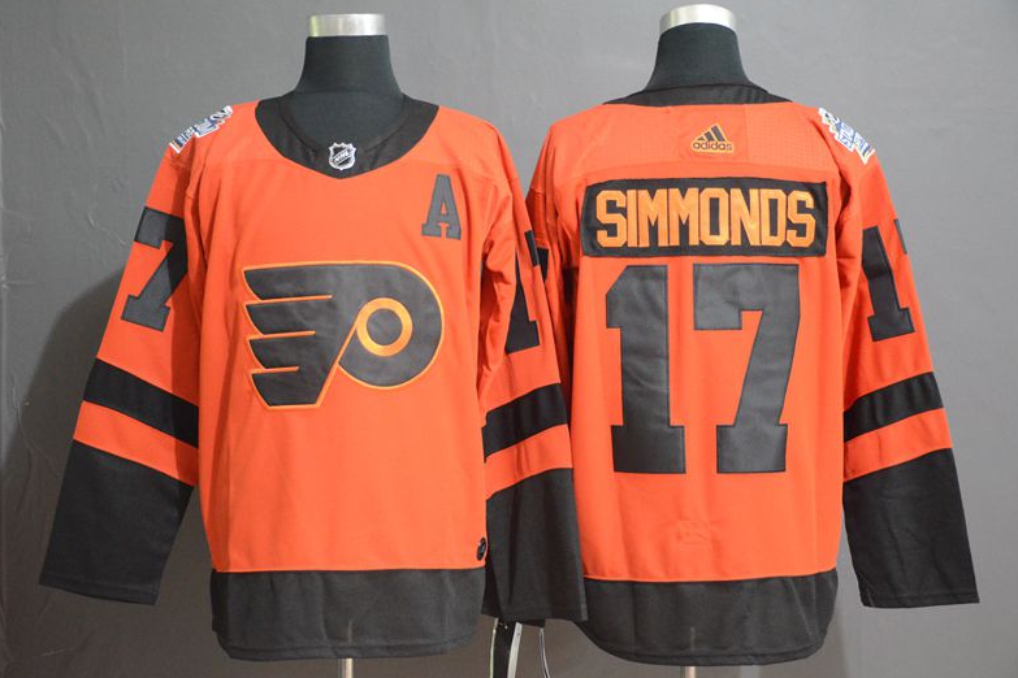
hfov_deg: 37.2
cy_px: 335
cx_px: 503
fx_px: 1513
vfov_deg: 25.3
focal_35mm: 54
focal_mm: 35
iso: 4000
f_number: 4.2
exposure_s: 1/13
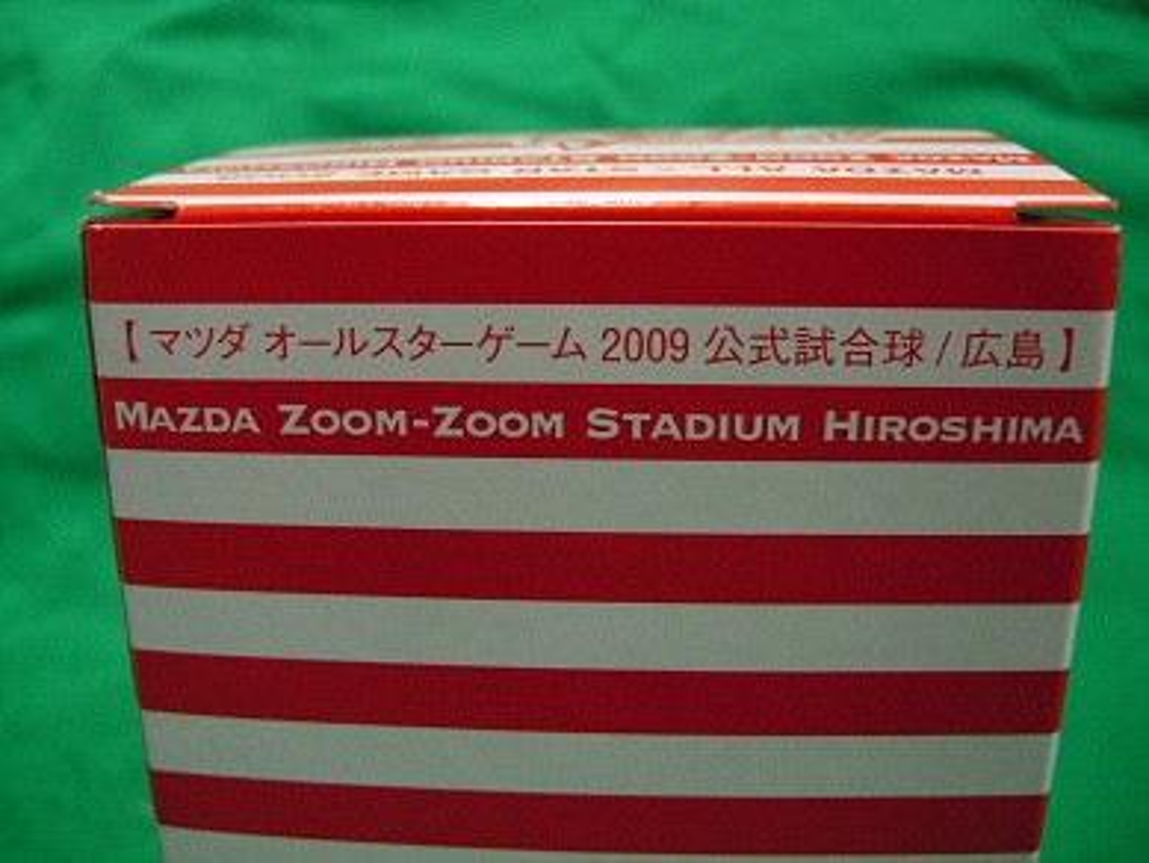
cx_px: 574
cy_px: 432
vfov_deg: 39.7
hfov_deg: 51.3
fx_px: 1195
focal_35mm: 36
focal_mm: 7.5
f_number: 2.7
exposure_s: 1/15.5
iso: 400
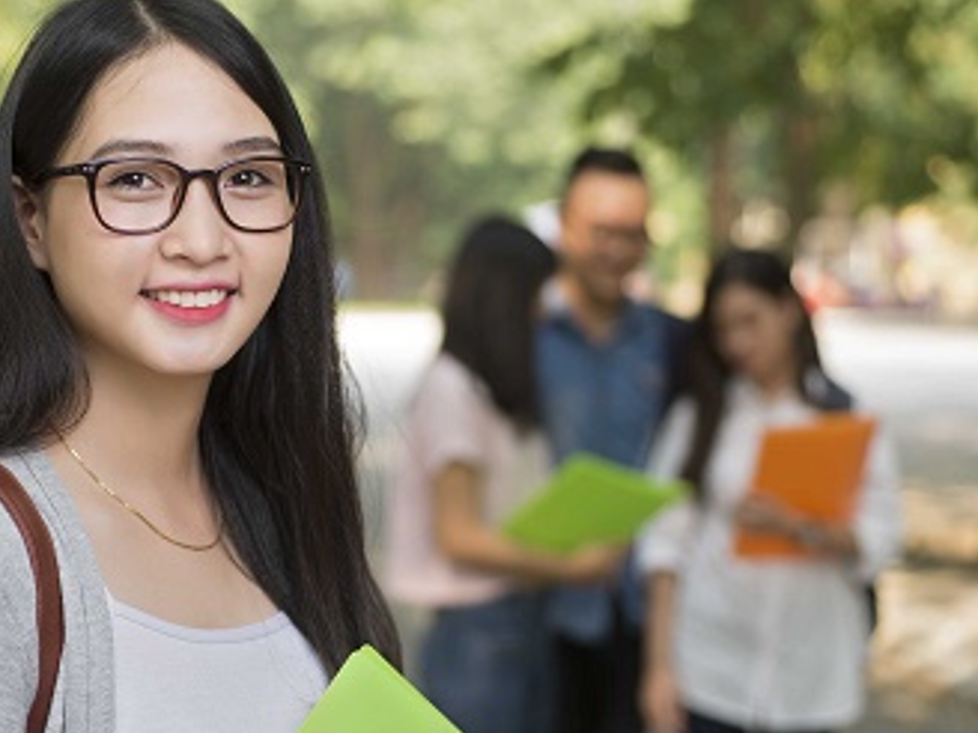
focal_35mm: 88
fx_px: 2486
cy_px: 326
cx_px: 340
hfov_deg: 22.2
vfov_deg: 16.8
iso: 100
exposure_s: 1/125
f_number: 2.8
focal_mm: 60
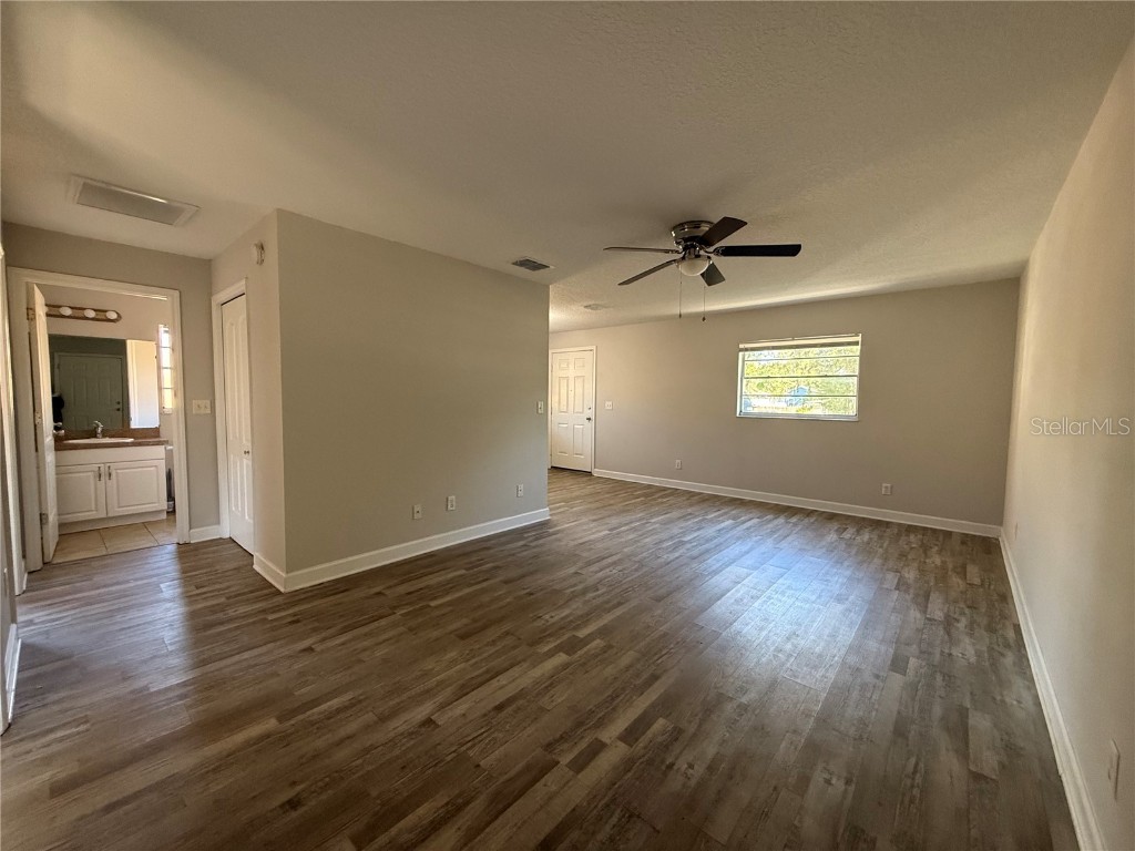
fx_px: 459
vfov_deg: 85.7
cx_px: 568
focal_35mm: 14
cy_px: 426
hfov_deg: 102.1
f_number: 2.2
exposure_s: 1/120
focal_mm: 2.22
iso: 500
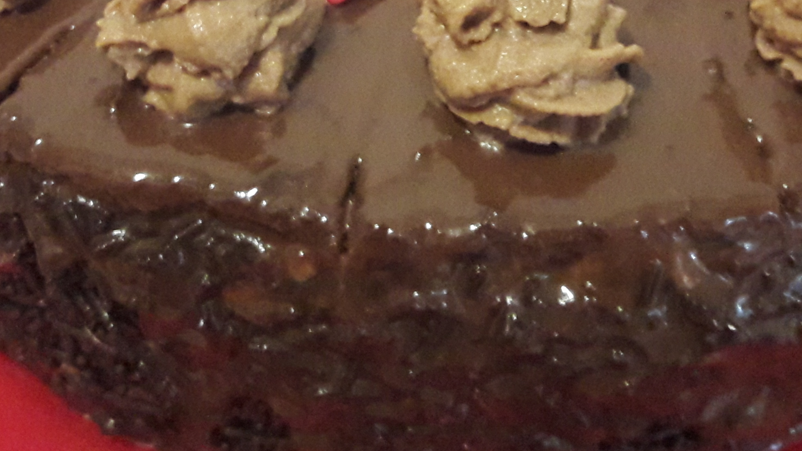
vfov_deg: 18.2
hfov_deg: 32.8
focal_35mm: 64
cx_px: 457
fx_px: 1361
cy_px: -34
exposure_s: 1/17
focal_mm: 3.7
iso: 400
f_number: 1.9
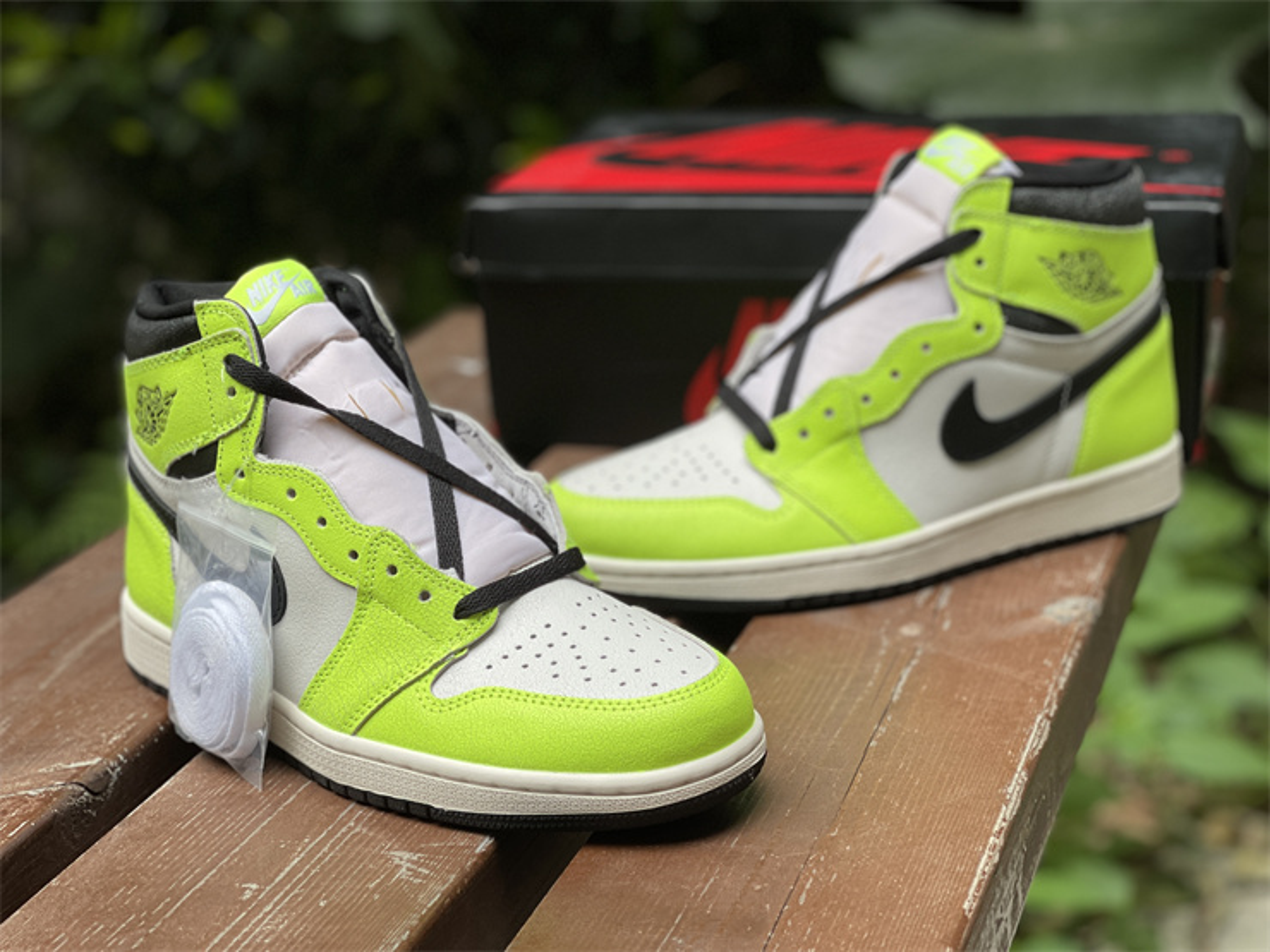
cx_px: 635
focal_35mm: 64
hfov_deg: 30.3
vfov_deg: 22.9
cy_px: 476
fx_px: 2348
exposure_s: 1/121
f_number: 2.2
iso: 32
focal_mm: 7.5
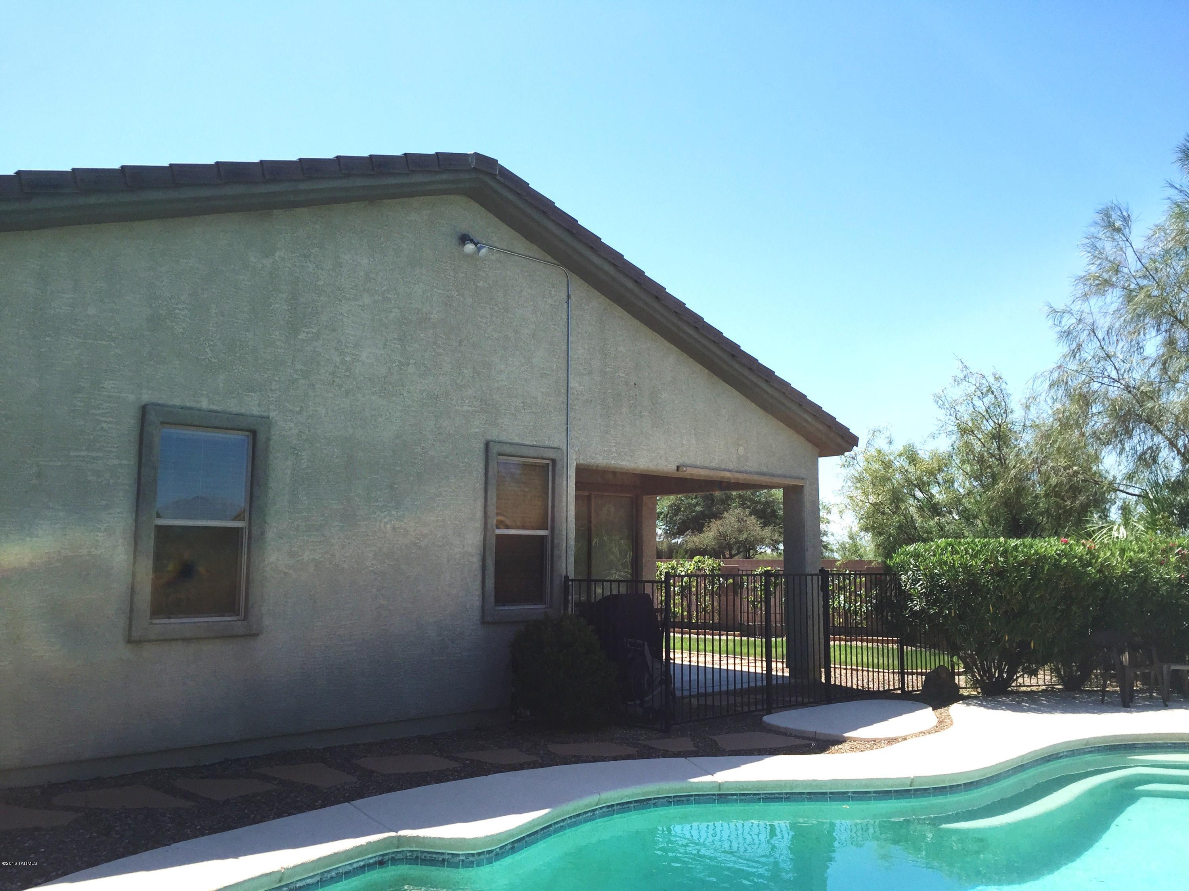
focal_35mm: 29
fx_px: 996
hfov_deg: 61.7
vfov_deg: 48.2
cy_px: 446
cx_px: 594
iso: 32
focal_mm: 4.15
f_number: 2.2
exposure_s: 1/1799
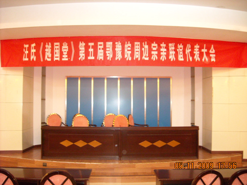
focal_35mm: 35
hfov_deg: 52.6
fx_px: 250
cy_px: 92
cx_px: 124
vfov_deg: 40.7
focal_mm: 5.7
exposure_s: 1/8
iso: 518
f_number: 2.8
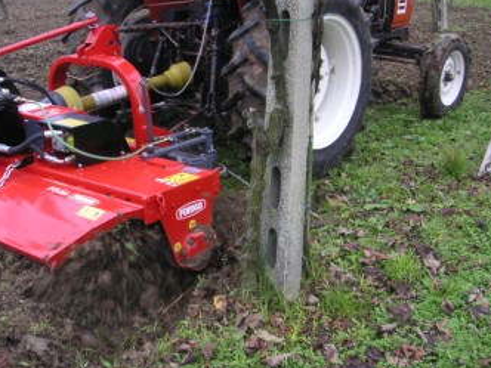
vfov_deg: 29.1
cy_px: 208
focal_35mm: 50
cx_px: 182
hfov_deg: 37.9
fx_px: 709
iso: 50
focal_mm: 6.1
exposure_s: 1/45
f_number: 2.8
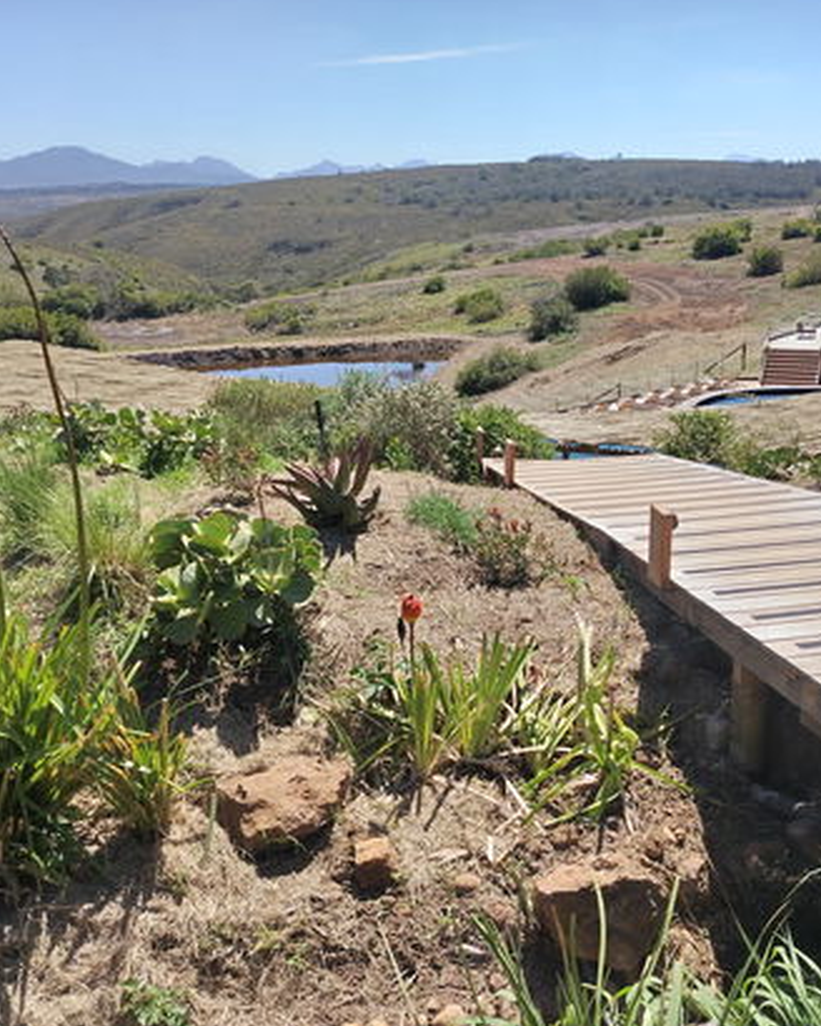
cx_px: 498
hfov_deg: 45.5
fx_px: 972
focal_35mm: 32
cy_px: 508
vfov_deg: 55.7
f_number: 1.75
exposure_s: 1/659
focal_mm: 5.25
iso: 100
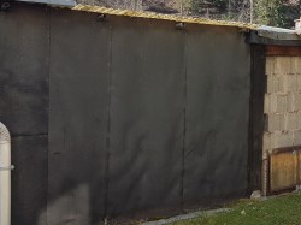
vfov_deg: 28.7
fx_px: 434
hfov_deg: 37.5
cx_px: 216
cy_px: 59
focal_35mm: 50
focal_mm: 4.2
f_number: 1.7
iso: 40
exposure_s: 1/618
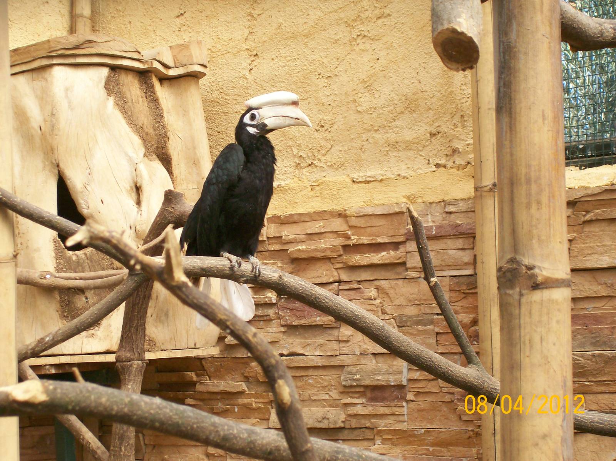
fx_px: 1921
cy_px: 230
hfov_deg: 18.2
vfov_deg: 13.7
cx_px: 308
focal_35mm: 108
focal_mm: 18
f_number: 4.8
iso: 80
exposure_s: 1/183
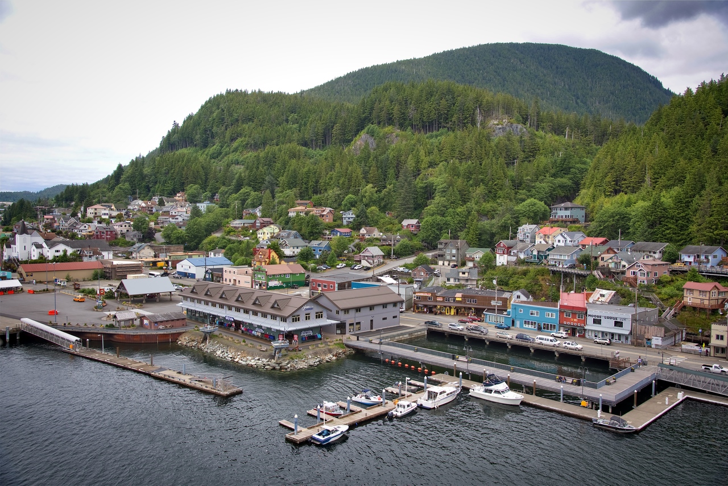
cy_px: 243
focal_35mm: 30
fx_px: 607
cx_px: 364
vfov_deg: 43.6
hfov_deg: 61.9
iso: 100
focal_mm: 30
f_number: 5.6
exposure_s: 1/125
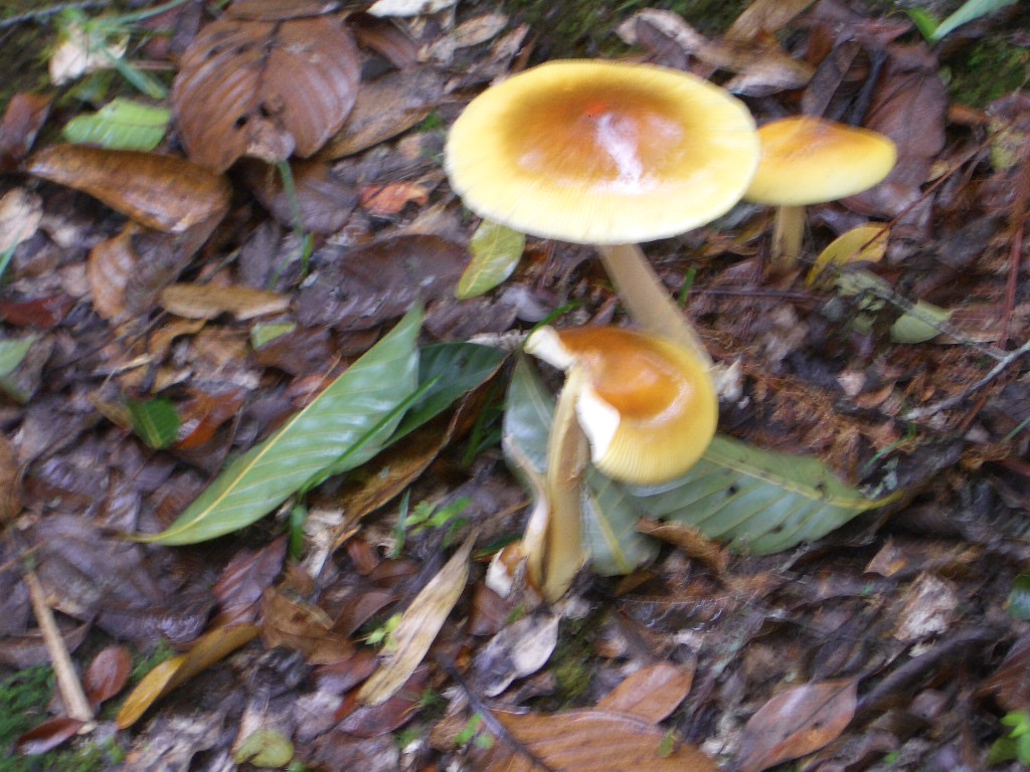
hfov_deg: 18.7
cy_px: 386
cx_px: 515
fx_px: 3124
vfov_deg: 14.1
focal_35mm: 105
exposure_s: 1/10
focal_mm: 17.4
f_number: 4.8
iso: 100
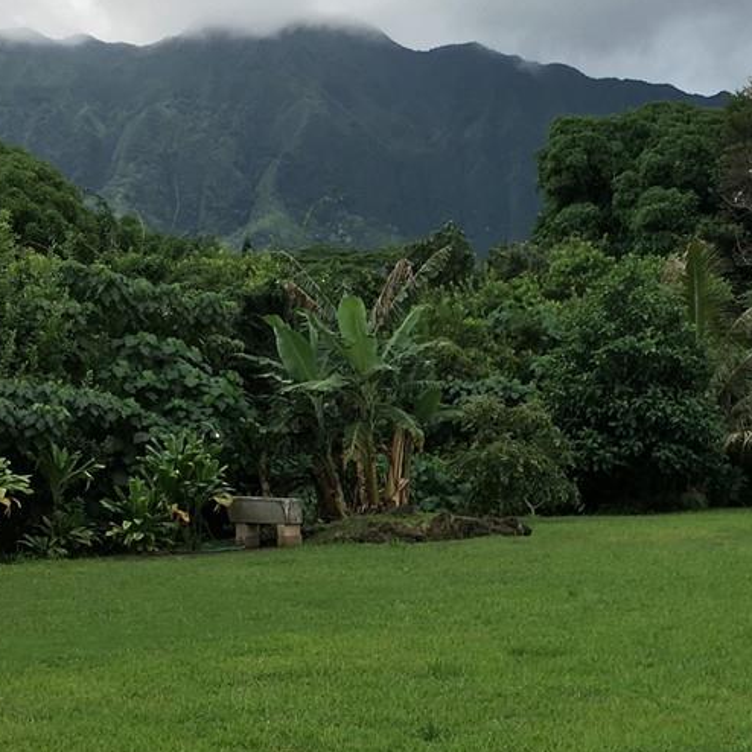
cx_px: 635
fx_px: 2040
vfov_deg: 20.8
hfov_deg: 20.6
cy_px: 539
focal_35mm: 83
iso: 25
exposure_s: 1/927
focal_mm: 4.15
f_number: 2.2
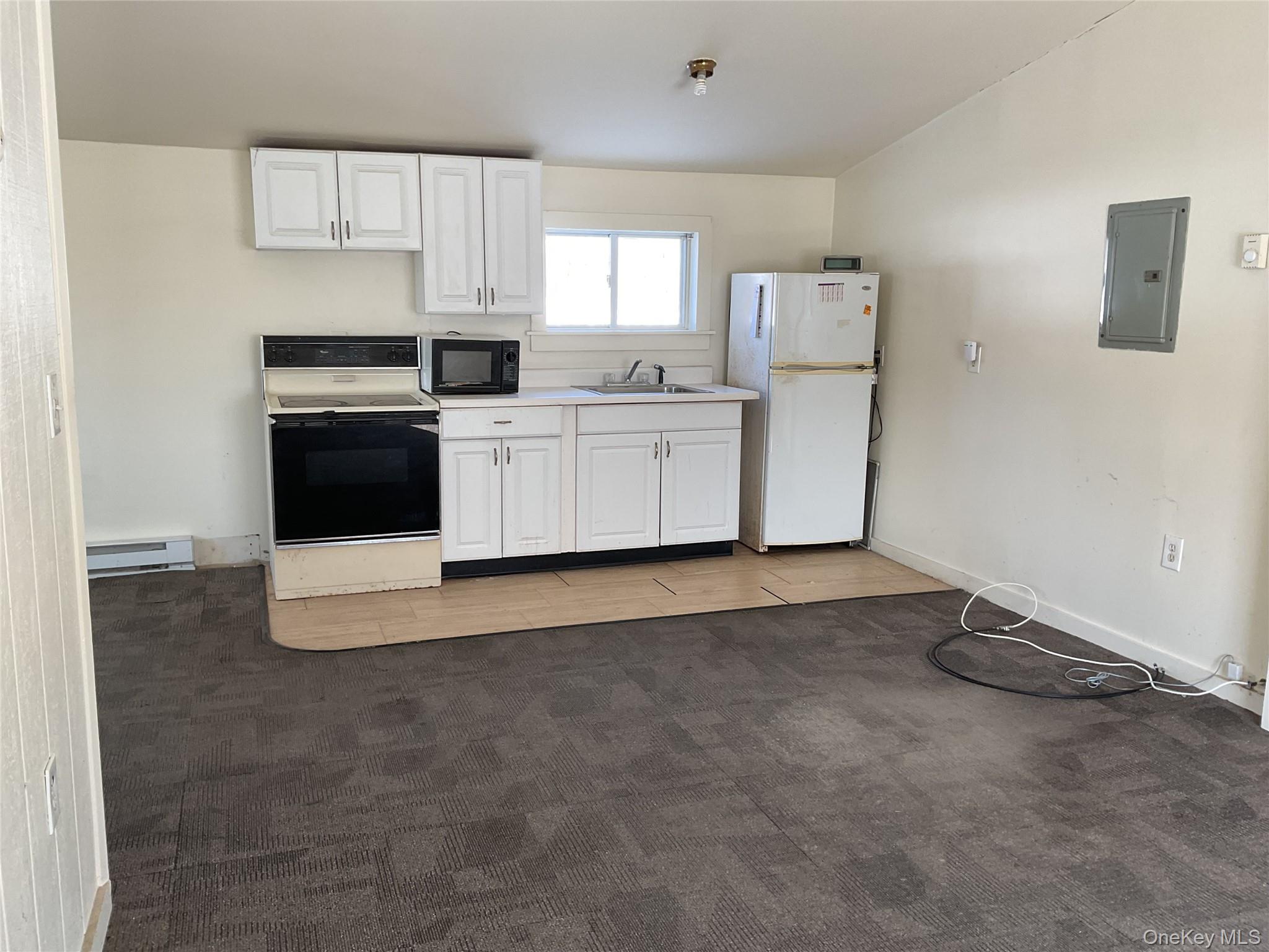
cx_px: 634
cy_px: 476
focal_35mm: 29
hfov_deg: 61.7
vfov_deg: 48.2
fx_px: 1063
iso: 40
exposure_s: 1/60
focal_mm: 3
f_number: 1.8
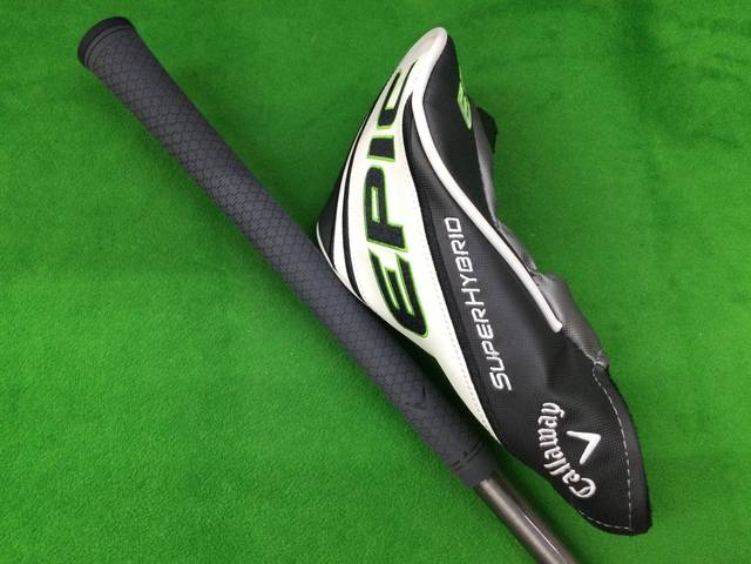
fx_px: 673
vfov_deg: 45.4
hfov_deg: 58.4
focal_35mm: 31
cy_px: 282
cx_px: 376
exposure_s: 1/30
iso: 80
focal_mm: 3.3
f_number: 2.4
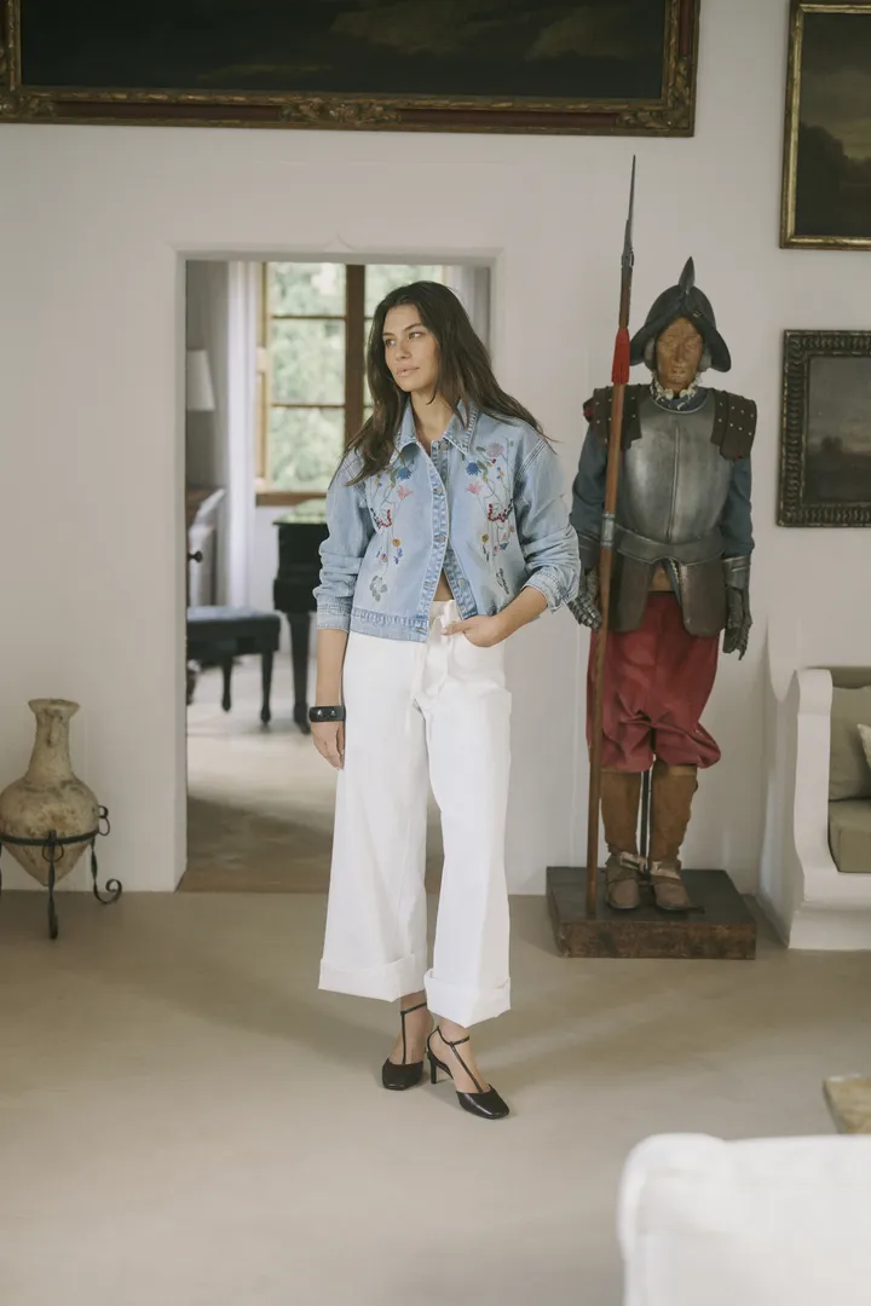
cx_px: 436
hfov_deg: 27.0
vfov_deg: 39.6
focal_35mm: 50
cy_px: 653
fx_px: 1814
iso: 640
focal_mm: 50
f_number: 2.2
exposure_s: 1/125
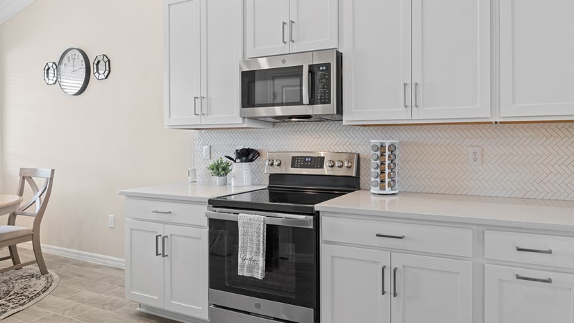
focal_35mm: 22
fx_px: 335
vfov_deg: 51.4
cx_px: 374
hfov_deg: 79.0
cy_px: 148
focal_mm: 16
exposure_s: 1/1.67
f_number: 9
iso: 200
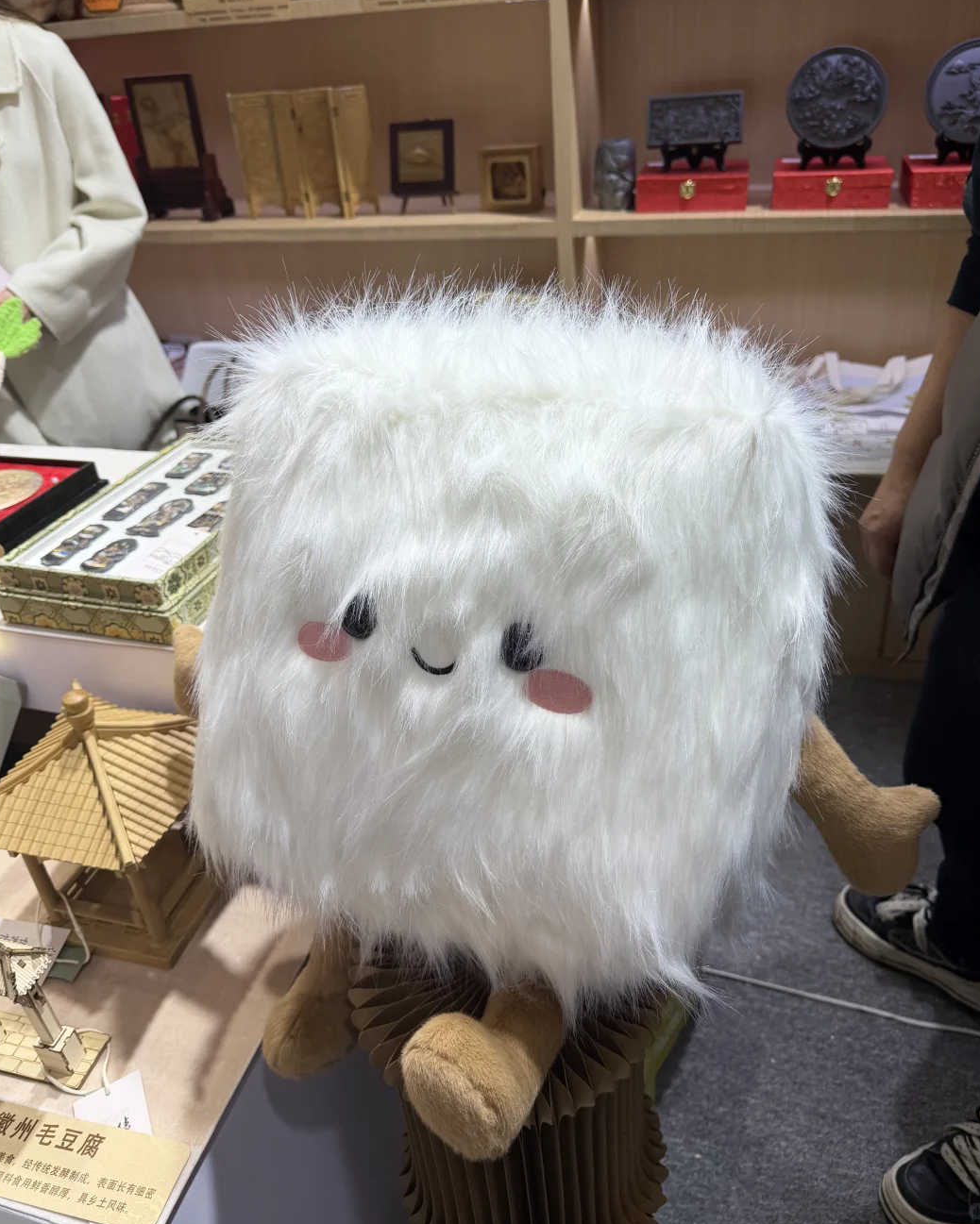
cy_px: 548
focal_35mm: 26
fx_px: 942
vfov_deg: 65.9
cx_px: 501
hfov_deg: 54.9
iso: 80
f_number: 1.78
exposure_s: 1/374
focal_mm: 6.76
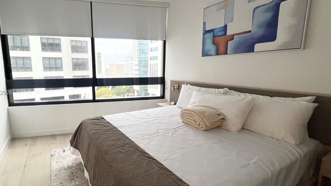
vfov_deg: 63.9
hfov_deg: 94.8
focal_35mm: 17
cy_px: 93
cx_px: 134
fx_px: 149
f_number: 1.8
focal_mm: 1.57
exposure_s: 1/120
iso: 160
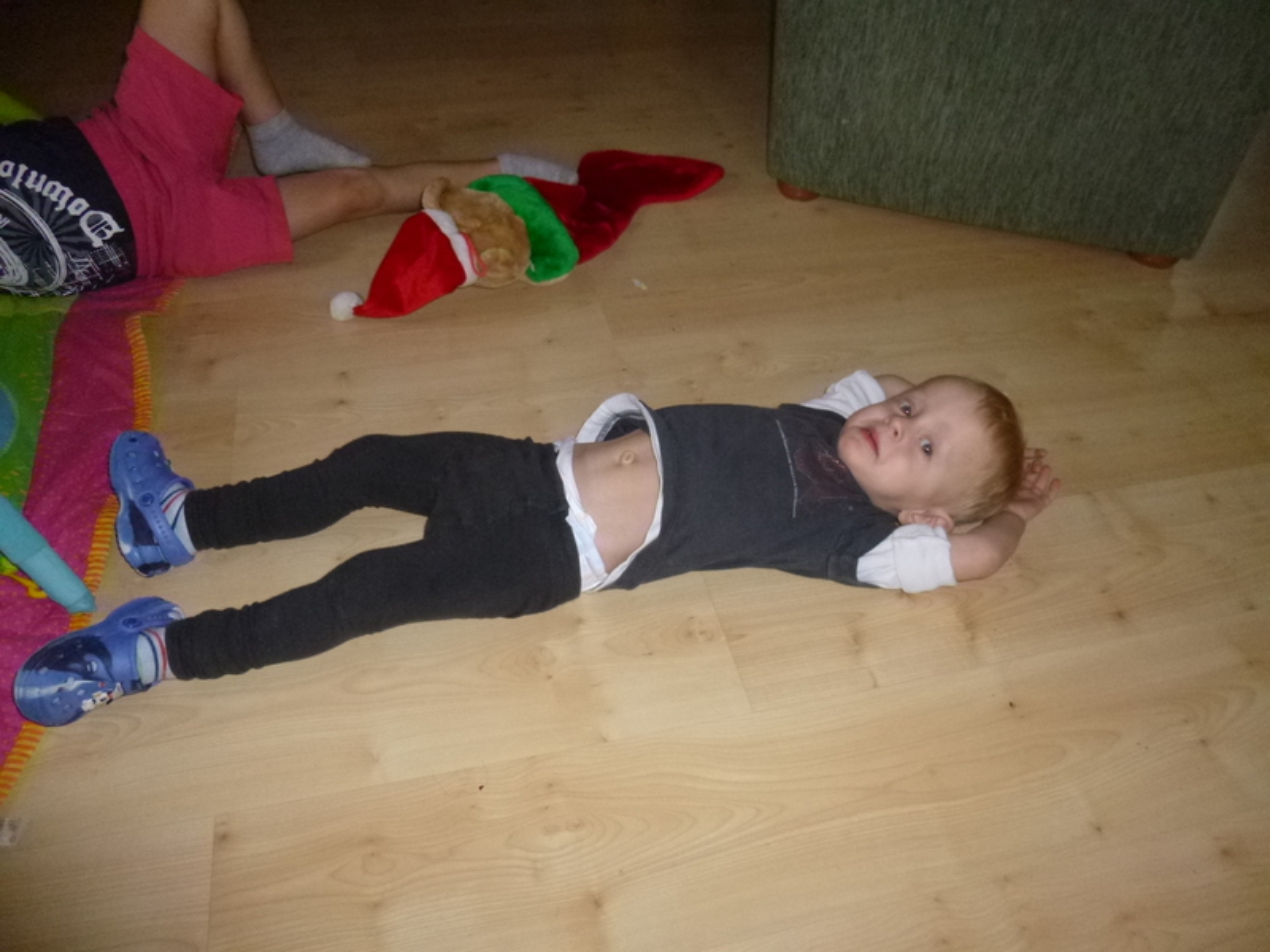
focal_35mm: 25
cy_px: 476
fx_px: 917
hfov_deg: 69.4
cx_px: 635
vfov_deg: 54.9
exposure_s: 1/60
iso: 400
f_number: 3.1
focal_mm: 4.5
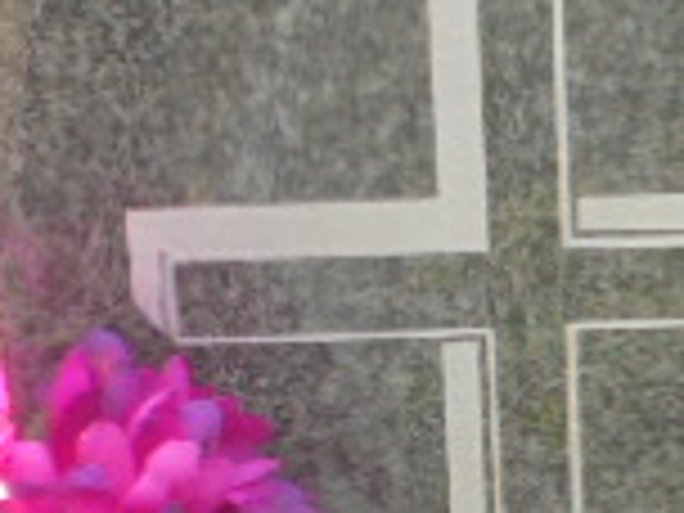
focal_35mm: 206
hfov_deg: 9.0
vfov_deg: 7.2
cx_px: 1413
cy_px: 464
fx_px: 4070
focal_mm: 8.9
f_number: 4.8
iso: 100
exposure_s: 1/100
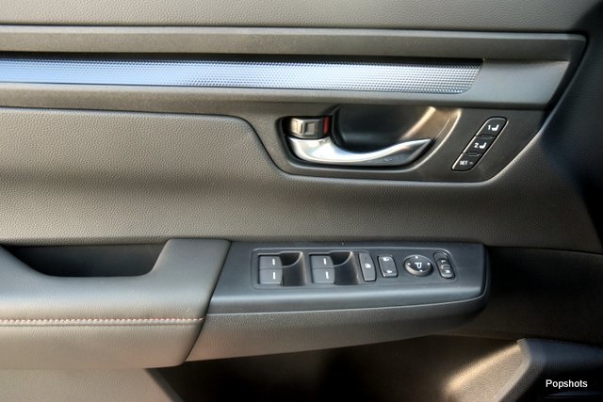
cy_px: 201
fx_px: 628
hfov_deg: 51.3
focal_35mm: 38
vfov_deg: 35.5
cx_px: 302
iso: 560
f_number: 4
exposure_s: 1/60
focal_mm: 25
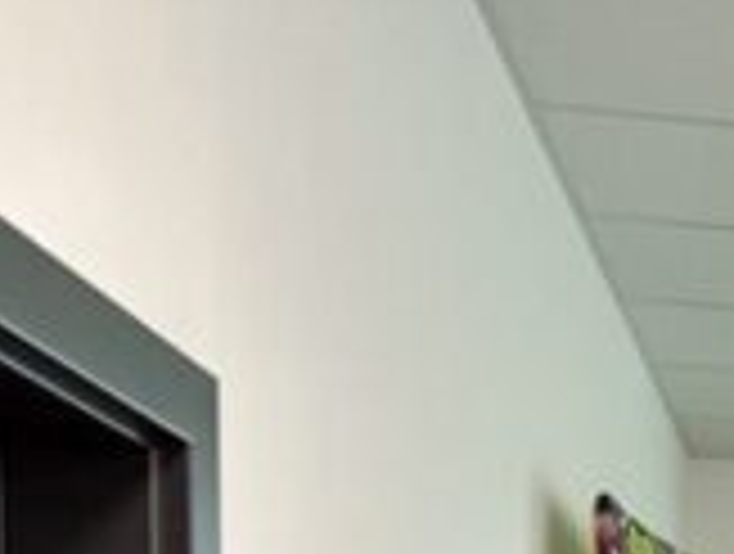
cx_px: 1288
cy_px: 1072
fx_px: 1998
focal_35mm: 94
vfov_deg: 13.7
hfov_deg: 17.3
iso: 160
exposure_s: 1/48
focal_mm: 6.86
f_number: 1.78
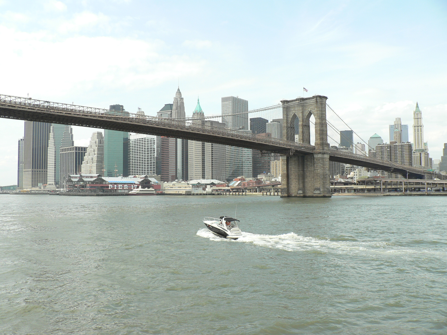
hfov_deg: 52.6
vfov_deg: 40.7
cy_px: 168
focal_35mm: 35
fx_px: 452
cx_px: 224
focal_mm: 6
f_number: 4
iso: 64
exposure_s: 1/400
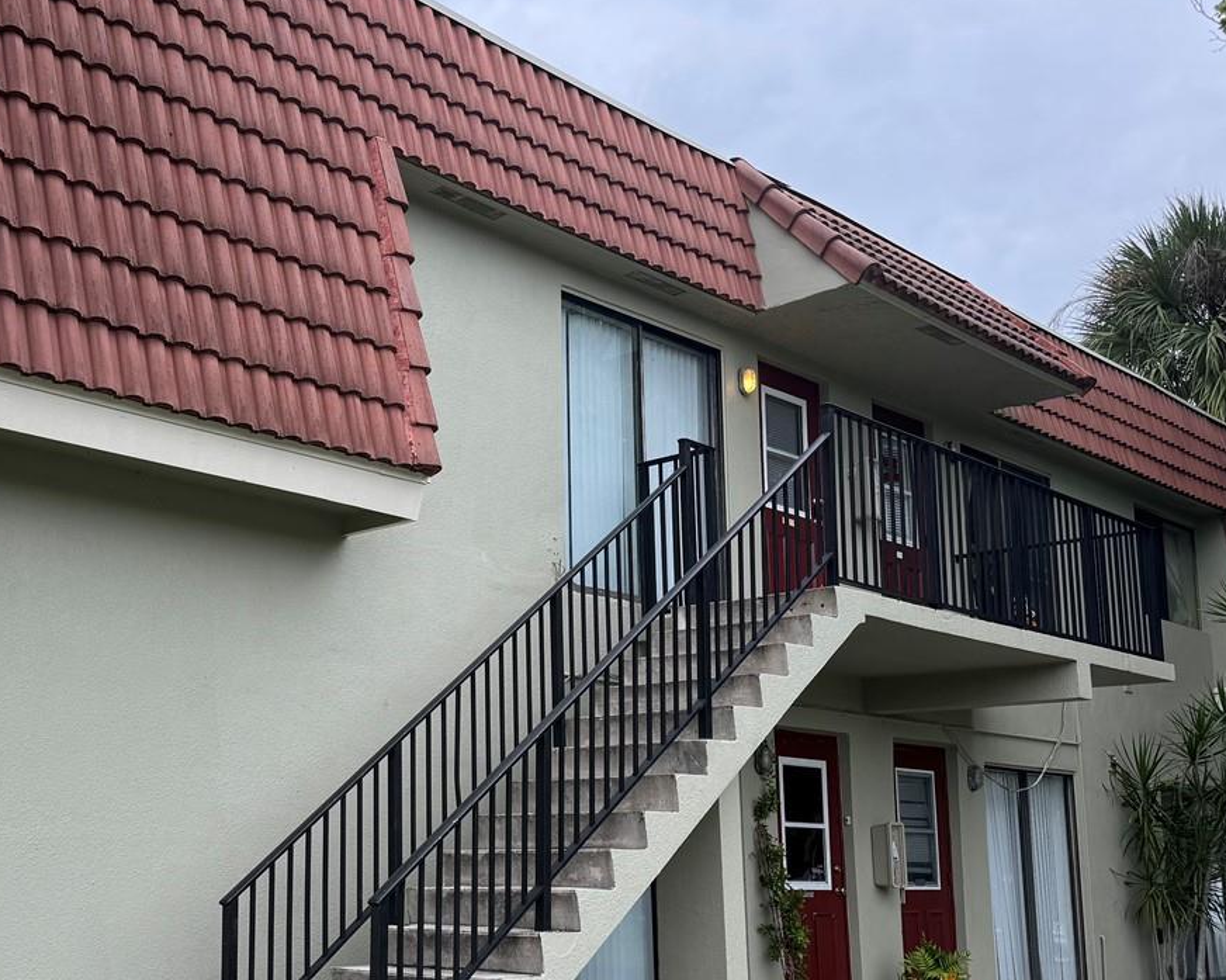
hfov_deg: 42.1
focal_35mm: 43
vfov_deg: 34.7
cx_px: 364
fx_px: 1560
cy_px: 609
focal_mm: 6.76
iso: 80
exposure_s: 1/288
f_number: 1.78
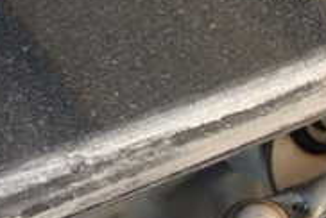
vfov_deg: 10.4
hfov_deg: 14.5
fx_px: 1179
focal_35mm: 130
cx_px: 512
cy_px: 247
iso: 500
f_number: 2.7
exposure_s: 1/125
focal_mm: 6.83
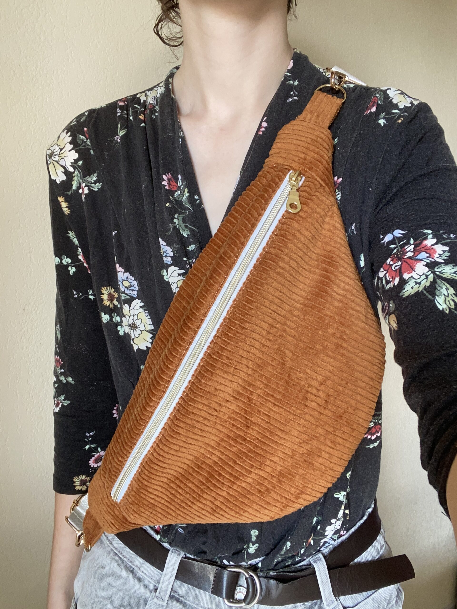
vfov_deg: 60.0
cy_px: 304
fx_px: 528
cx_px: 228
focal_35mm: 30
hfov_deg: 46.8
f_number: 2.2
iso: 100
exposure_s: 1/60
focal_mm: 2.71
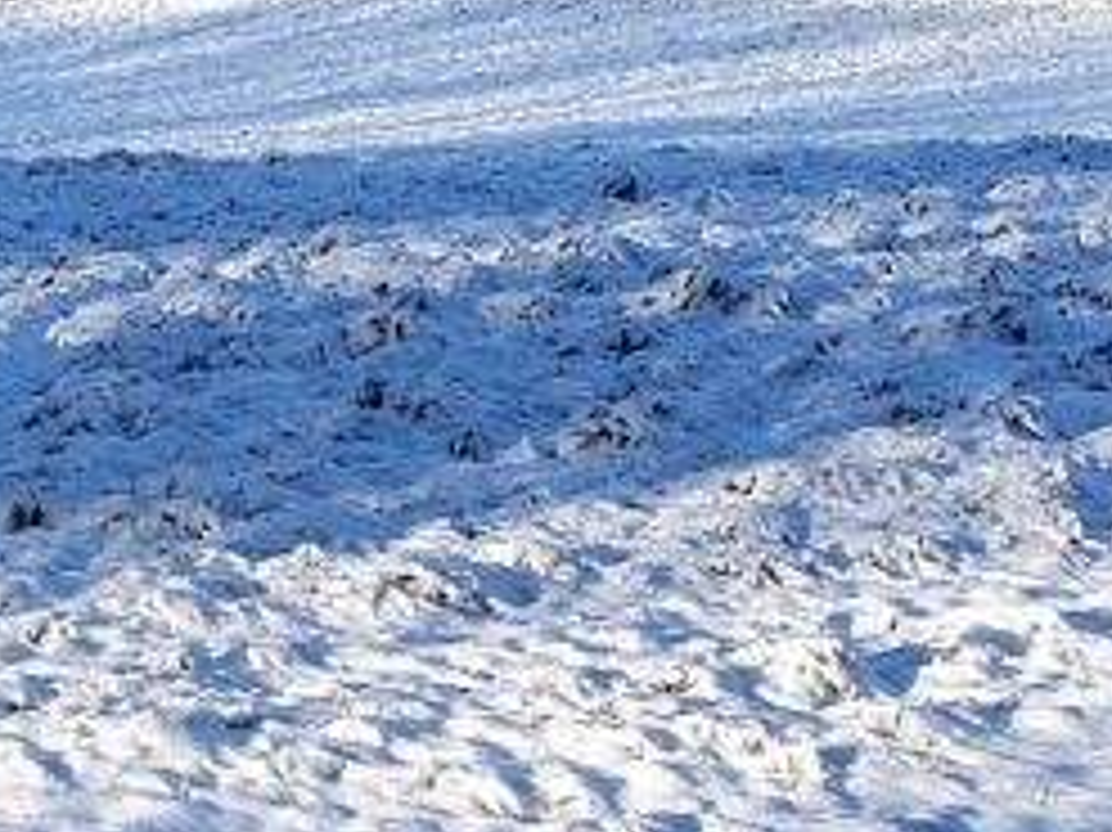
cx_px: -167
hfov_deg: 17.5
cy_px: 481
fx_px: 3468
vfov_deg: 13.7
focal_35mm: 108
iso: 50
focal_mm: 4.32
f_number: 2.4
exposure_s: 1/1128
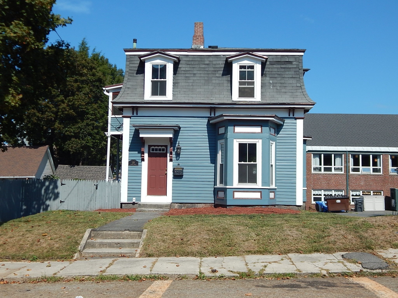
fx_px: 437
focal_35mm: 38
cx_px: 199
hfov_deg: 49.0
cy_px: 149
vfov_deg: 37.7
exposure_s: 1/500
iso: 125
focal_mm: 6.8
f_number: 6.9
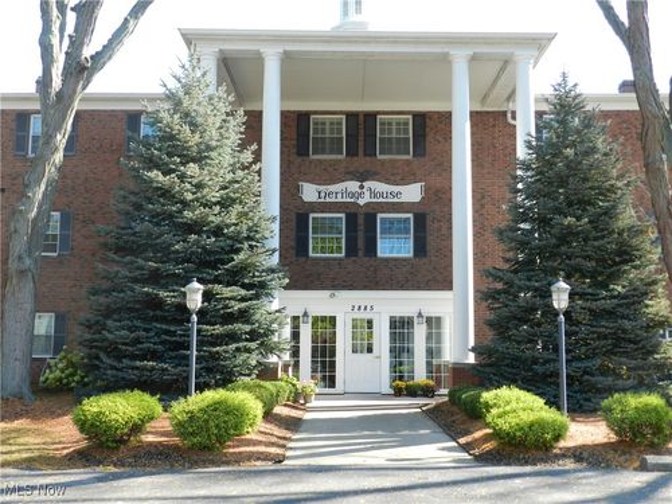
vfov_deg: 37.7
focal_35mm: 38
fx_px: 738
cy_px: 252
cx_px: 336
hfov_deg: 49.0
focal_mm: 6.7
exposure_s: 1/200
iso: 160
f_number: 4
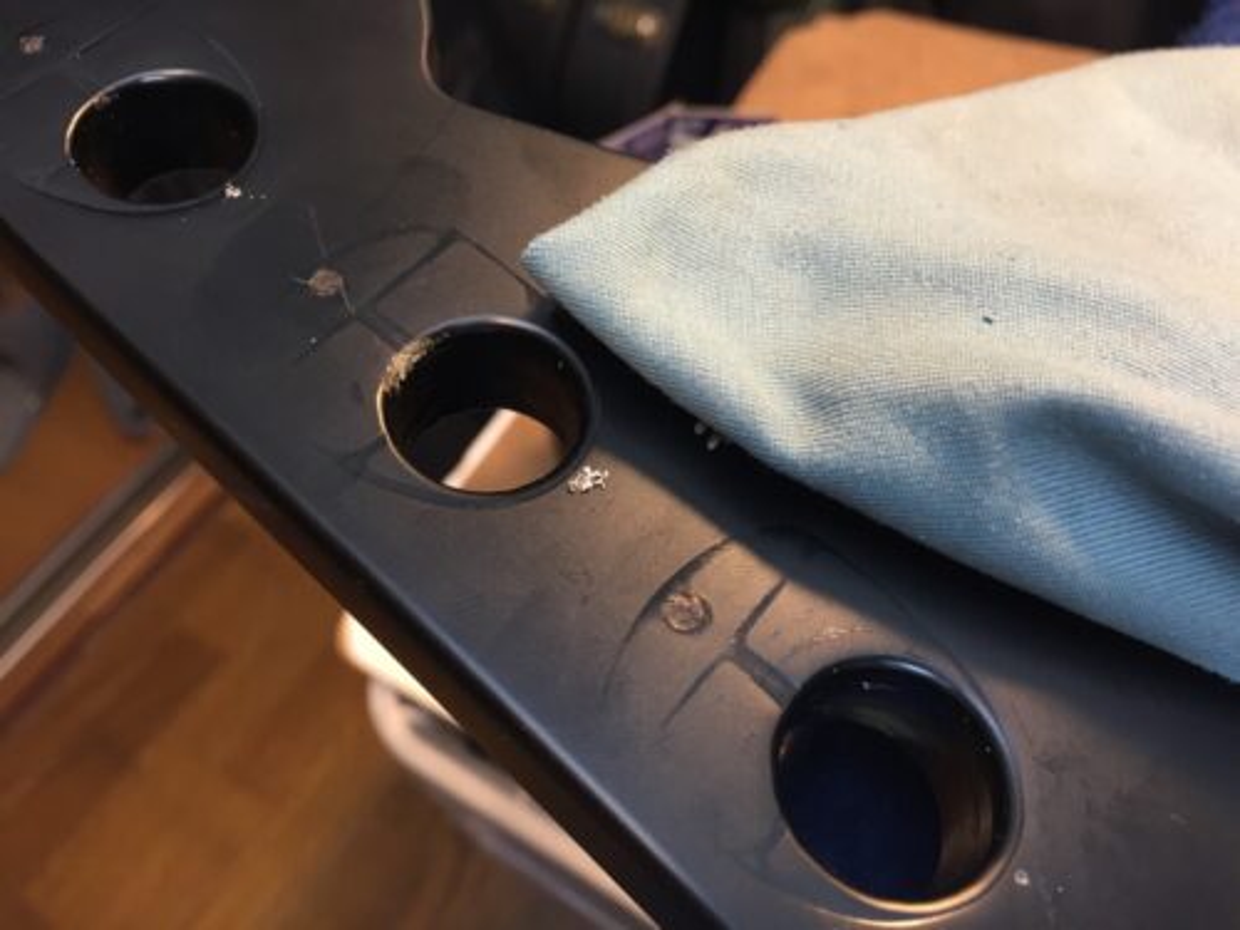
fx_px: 1039
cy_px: 465
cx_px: 620
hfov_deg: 61.7
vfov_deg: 48.2
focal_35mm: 29
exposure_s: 1/33
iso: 125
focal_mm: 4.15
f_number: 2.2
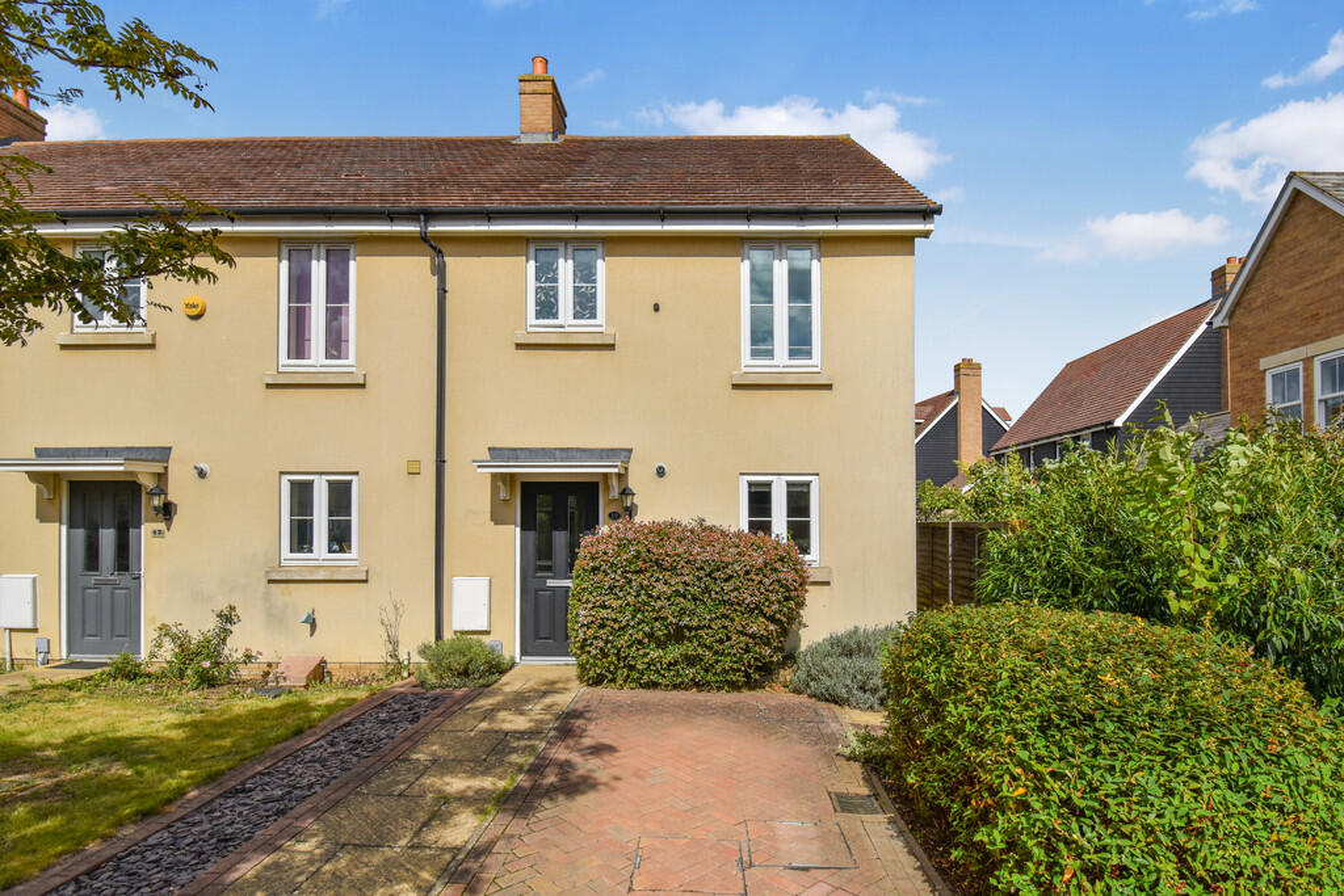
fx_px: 644
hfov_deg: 92.4
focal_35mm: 17
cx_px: 672
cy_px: 448
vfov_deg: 69.7
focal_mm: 11.5
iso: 100
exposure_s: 1/400
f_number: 10
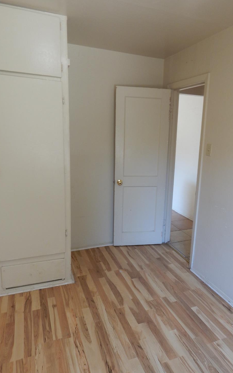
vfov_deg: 74.8
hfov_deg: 50.8
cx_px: 137
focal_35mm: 24
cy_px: 186
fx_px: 244
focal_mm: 4
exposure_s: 1/30
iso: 160
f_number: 3
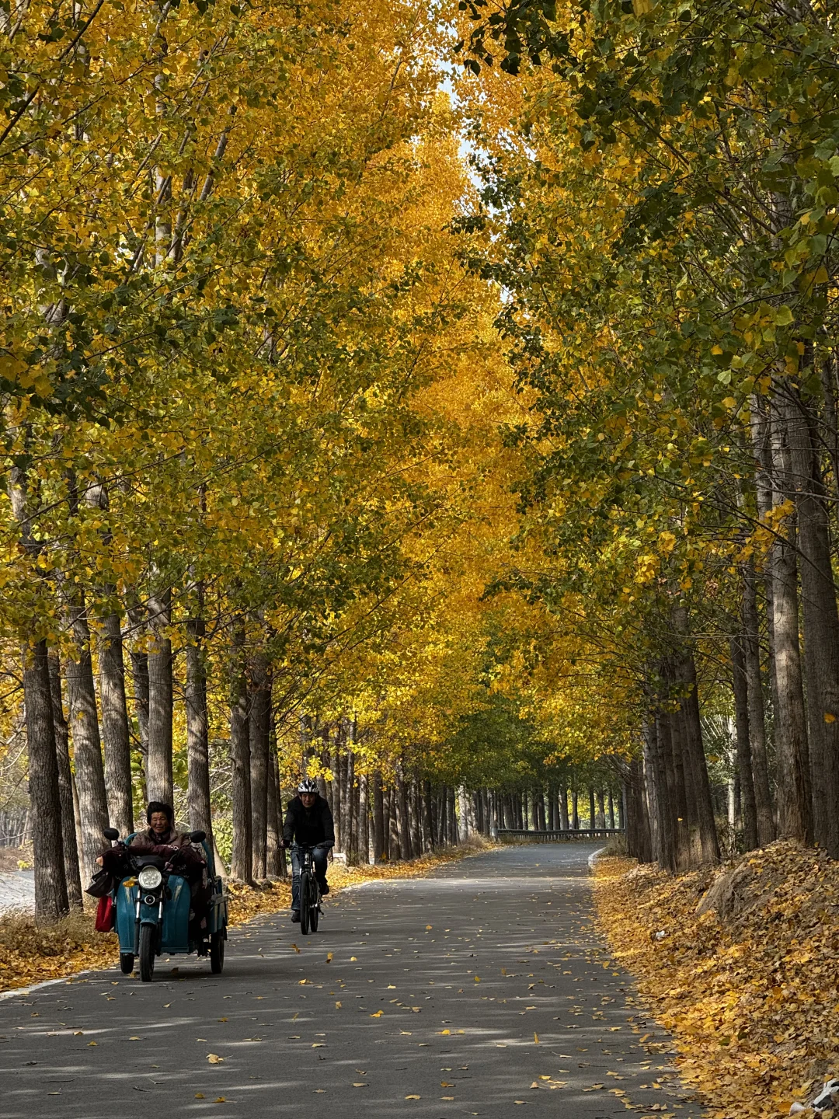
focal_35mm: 120
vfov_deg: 16.4
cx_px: 420
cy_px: 560
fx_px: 3878
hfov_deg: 12.3
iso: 50
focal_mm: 15.66
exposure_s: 1/240
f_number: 2.8
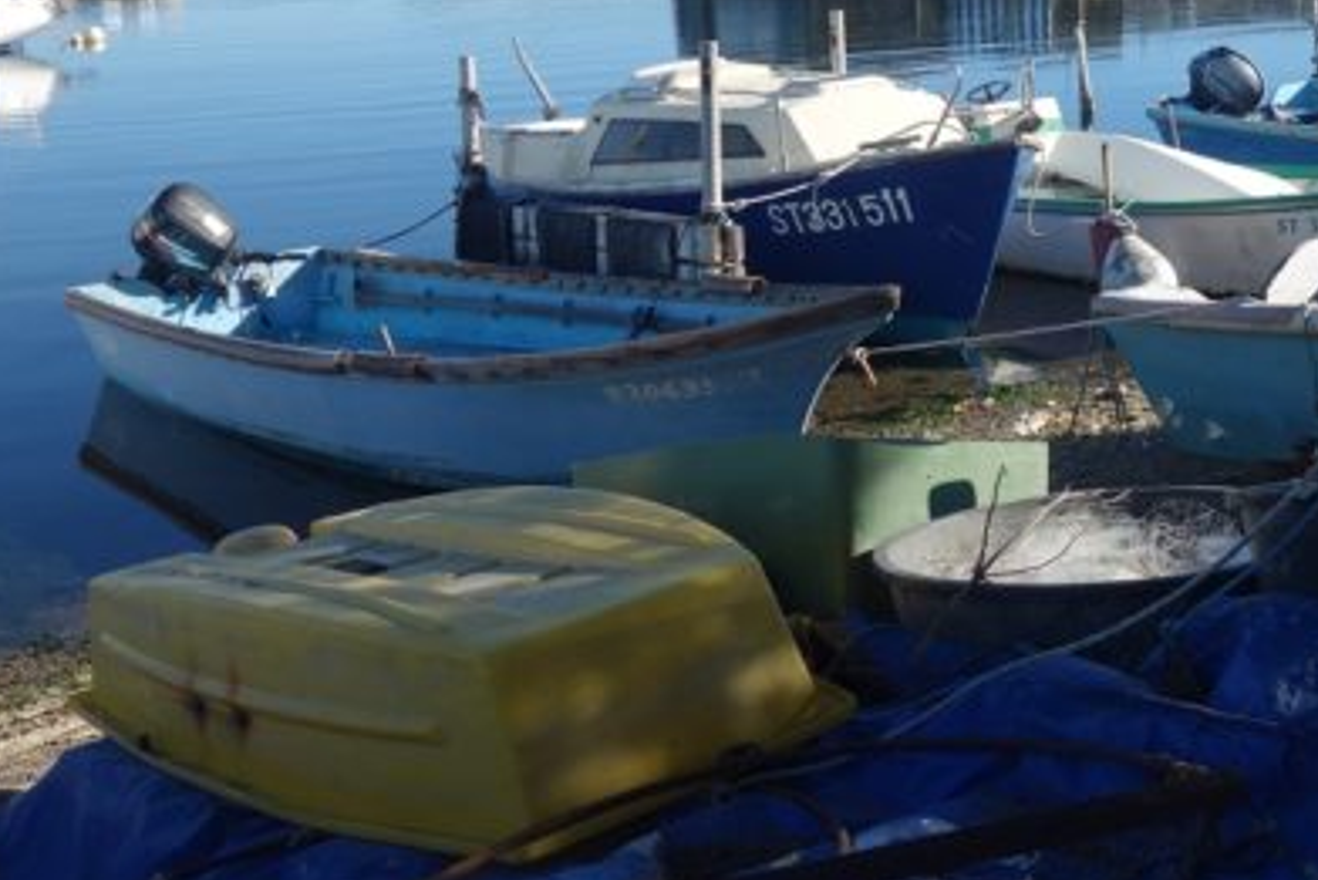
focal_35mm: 55
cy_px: 145
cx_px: 927
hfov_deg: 35.7
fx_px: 2014
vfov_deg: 24.2
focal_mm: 10.4
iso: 125
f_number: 5.6
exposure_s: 1/320
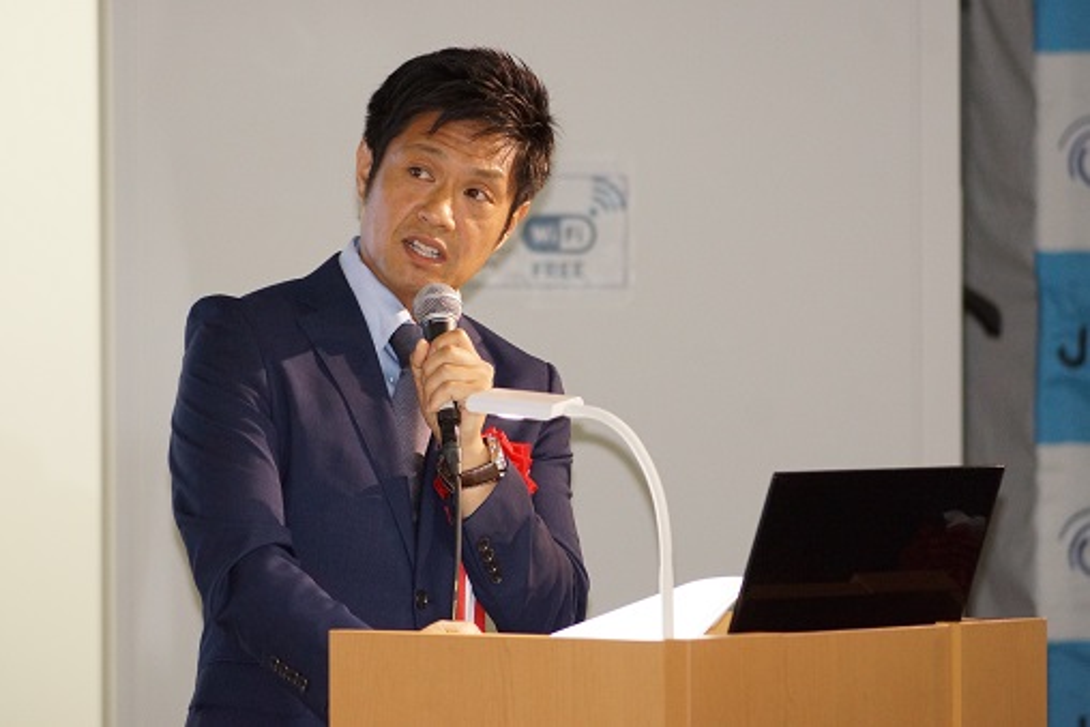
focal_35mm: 300
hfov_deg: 6.9
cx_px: 545
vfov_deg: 4.6
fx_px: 9085
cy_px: 364
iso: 1600
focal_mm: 200
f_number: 5.6
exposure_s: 1/100
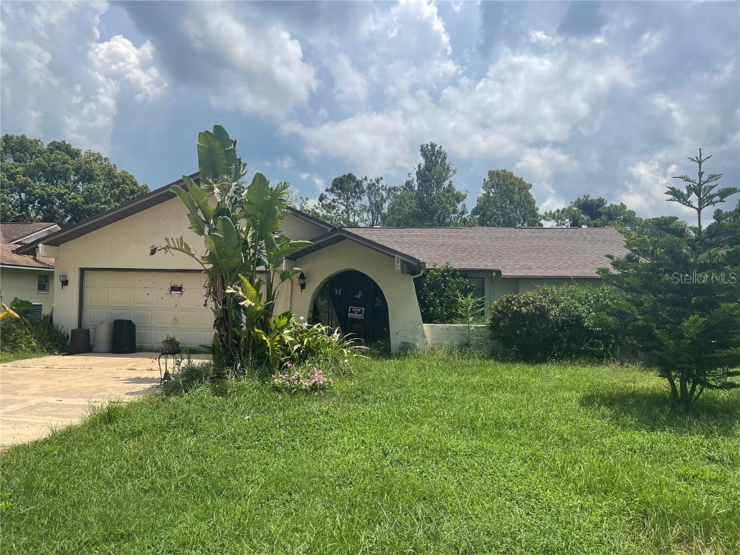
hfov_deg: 67.3
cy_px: 278
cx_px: 370
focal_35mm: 26
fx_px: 556
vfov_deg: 53.1
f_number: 1.6
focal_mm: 5.1
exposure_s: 1/5917
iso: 32
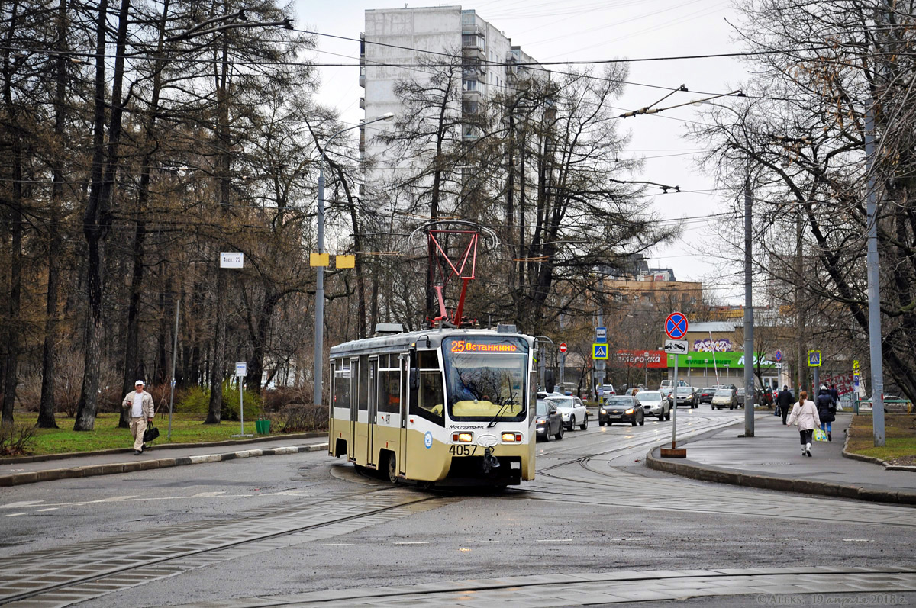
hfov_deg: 28.1
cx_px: 458
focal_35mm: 72
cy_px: 304
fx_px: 1830
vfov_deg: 18.9
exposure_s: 1/250
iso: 220
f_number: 5.6
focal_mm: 48
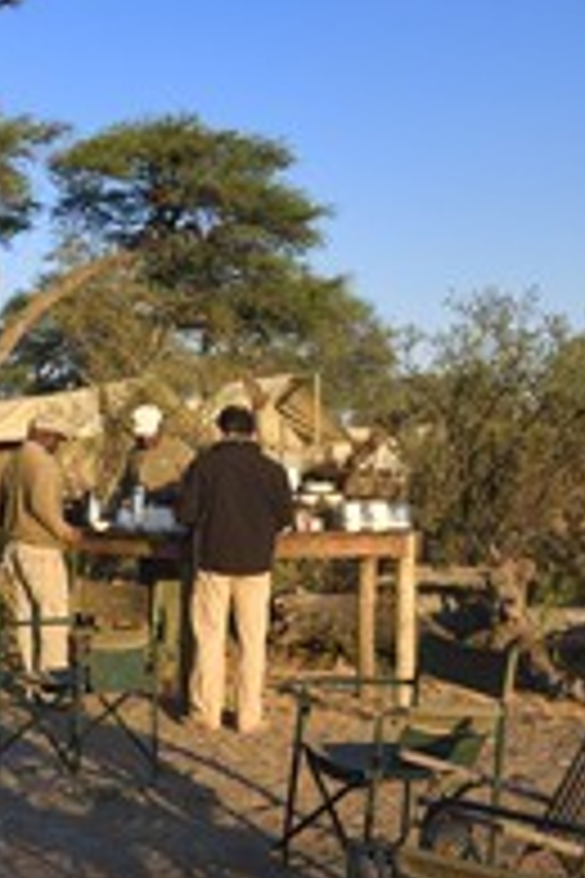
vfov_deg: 35.6
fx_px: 1365
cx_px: -302
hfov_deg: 20.5
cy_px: 500
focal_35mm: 56
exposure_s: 1/200
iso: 200
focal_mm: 26
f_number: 8
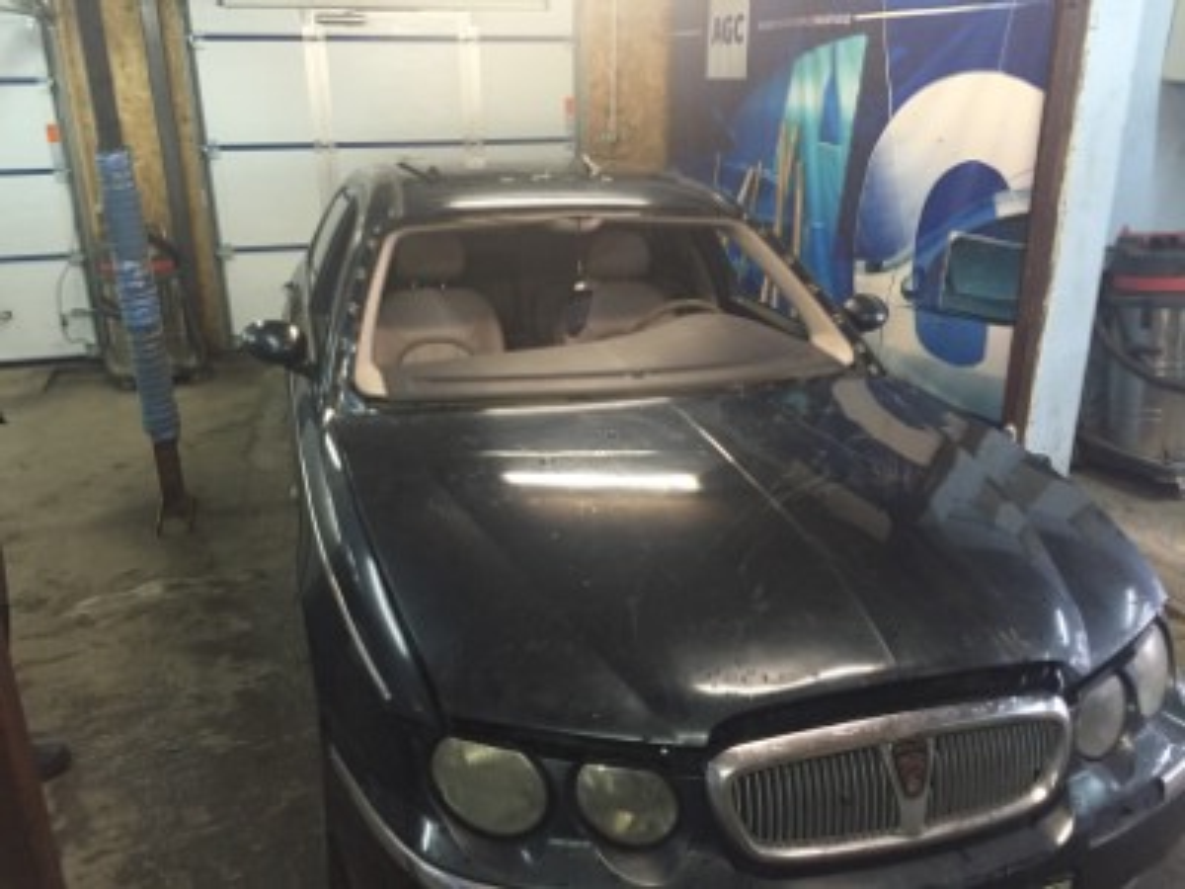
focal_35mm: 29
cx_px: 592
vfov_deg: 48.2
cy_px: 444
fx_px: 993
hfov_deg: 61.7
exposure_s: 1/33
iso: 250
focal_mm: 4.15
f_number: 2.2
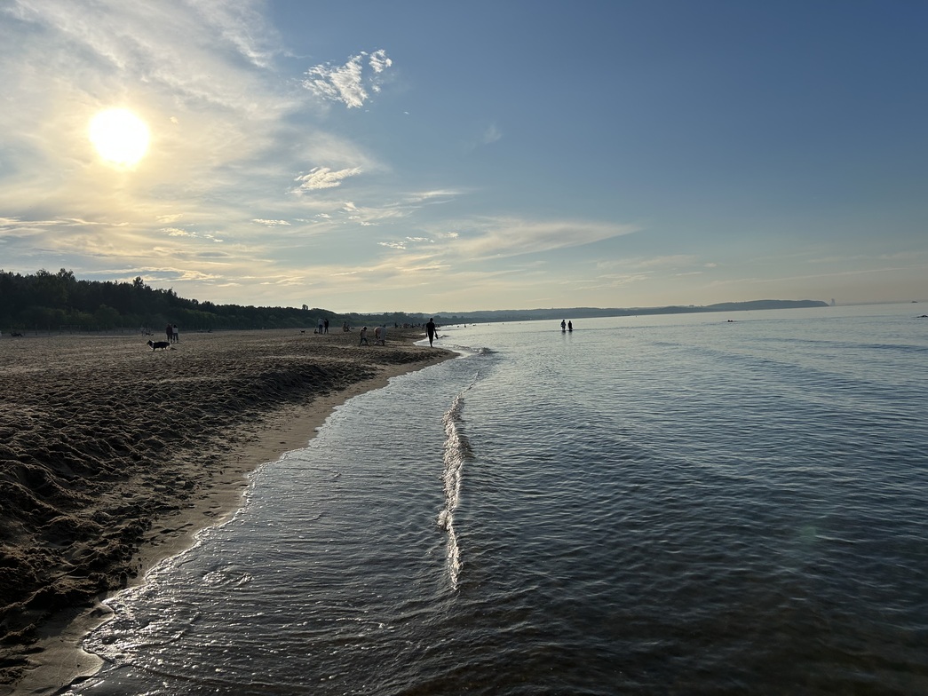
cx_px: 464
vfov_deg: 53.1
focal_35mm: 26
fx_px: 697
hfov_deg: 67.3
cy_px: 348
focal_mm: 5.7
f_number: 1.5
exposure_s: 1/9434
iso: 50
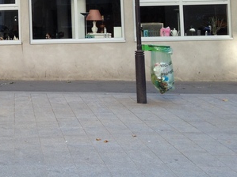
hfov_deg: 24.6
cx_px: -10
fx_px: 513
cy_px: -5
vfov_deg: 19.0
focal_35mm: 75
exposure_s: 1/120
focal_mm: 4.28
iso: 64
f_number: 2.4
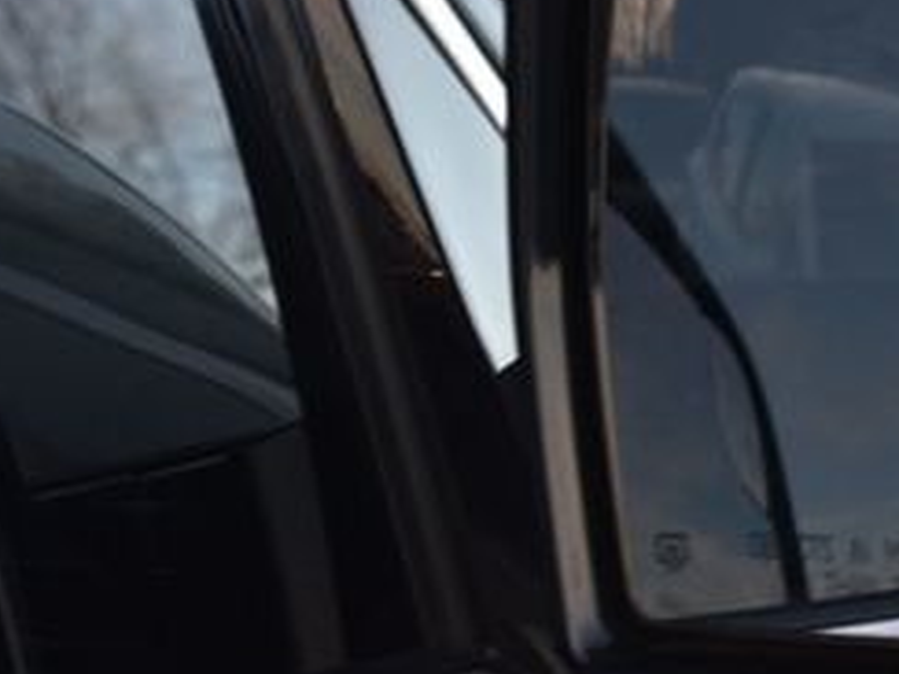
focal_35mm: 151
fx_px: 3922
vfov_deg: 9.8
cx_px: 707
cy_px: 313
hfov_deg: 13.0
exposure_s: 1/25
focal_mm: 40
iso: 400
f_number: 7.1
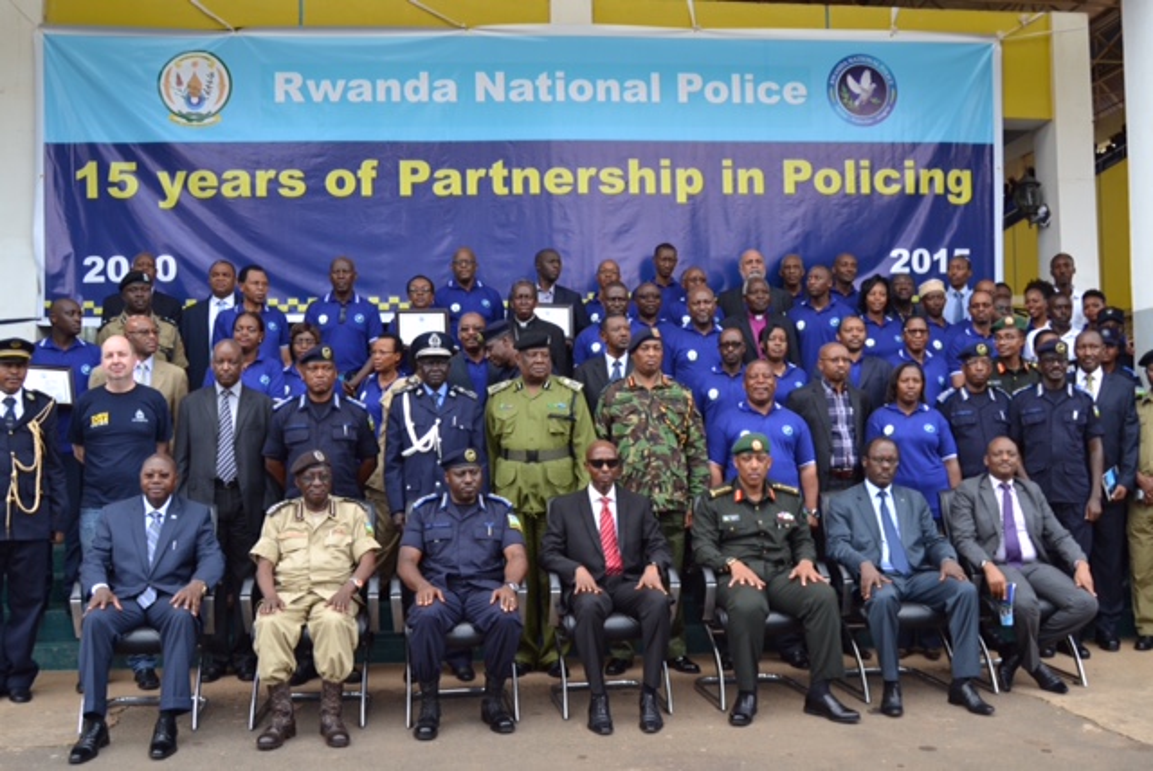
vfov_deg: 36.9
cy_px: 386
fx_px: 1154
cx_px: 576
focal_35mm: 36
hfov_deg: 53.1
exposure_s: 1/125
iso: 200
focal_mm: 24
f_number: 5.6
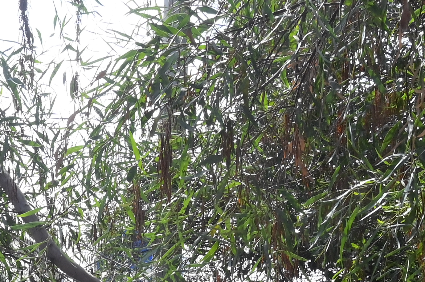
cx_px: -64
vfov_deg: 9.2
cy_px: 607
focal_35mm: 138
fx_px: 1630
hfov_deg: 14.5
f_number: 16
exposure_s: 1/200
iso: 800
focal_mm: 31.5
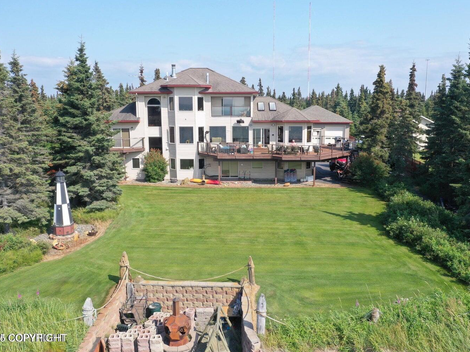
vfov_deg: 45.4
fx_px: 421
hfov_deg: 58.3
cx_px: 245
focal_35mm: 31
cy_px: 174
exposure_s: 1/320
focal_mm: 10.26
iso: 100
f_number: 5.6
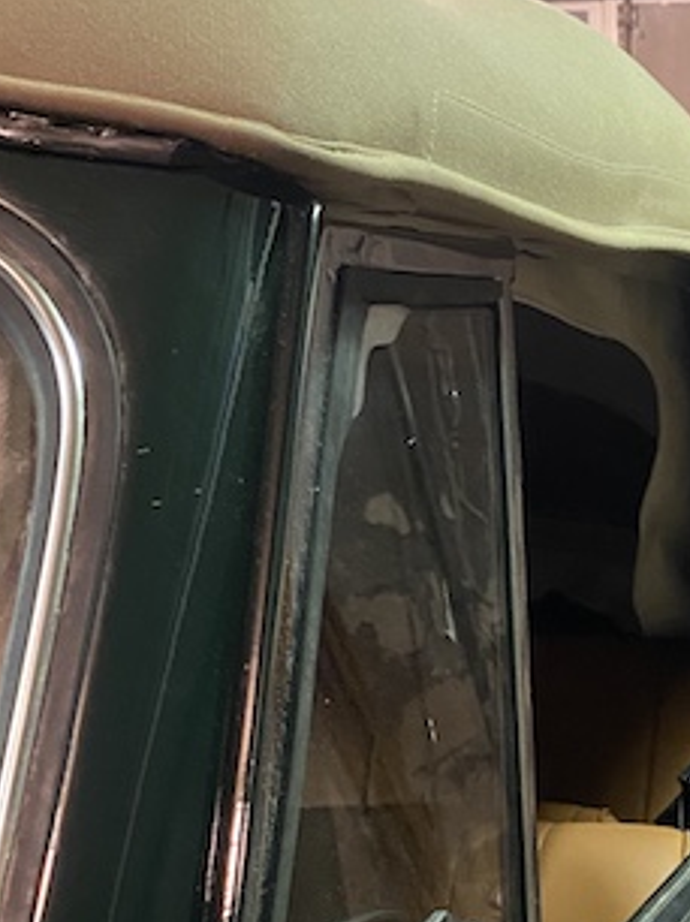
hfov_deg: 20.8
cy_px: 789
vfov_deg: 27.8
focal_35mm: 68
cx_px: 711
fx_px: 1810
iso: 640
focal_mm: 4.25
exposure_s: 1/25
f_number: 1.8
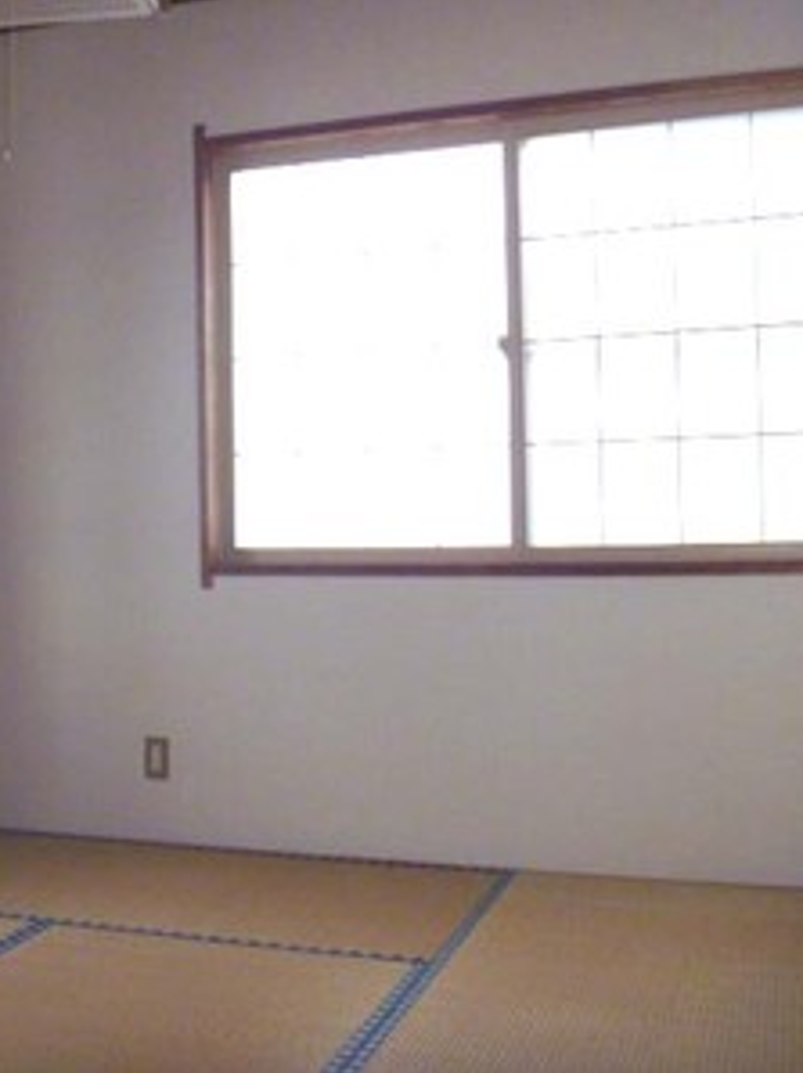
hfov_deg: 29.7
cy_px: 536
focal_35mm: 47
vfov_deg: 40.5
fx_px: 1456
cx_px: 104
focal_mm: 6.3
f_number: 3.5
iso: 400
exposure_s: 1/125
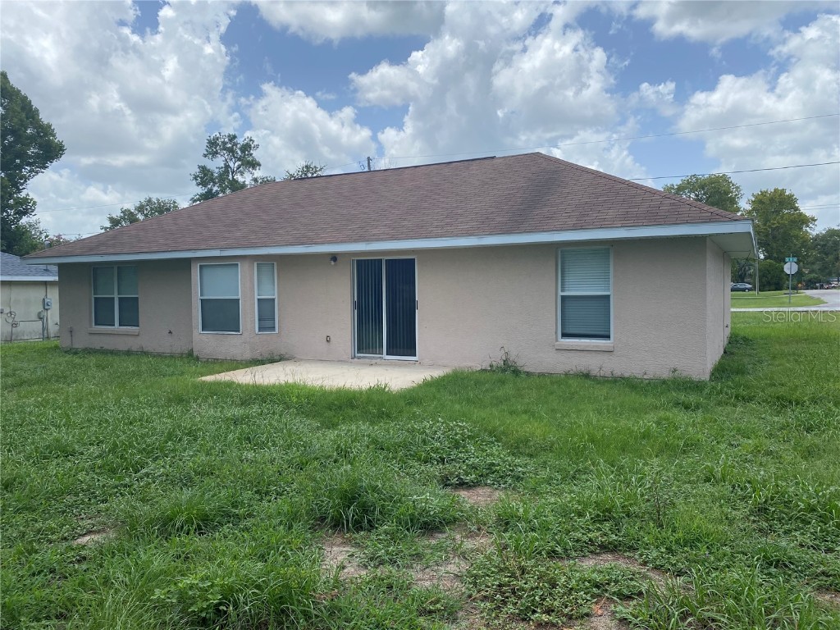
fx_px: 631
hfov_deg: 67.3
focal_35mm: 26
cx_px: 420
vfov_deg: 53.1
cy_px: 315
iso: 32
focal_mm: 4.25
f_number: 1.8
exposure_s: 1/2688
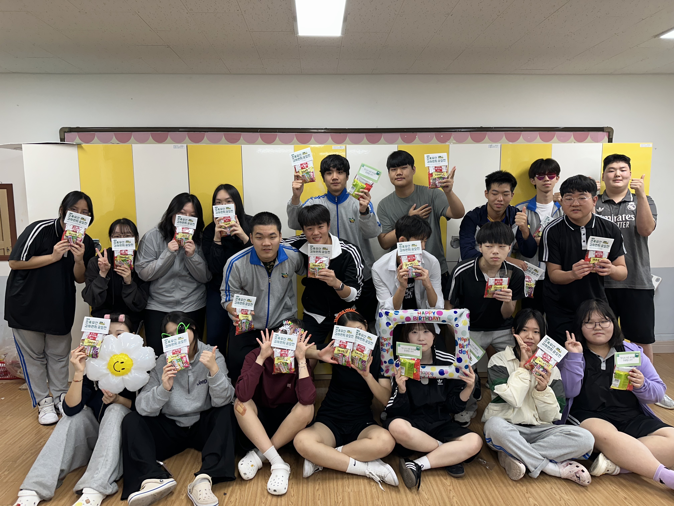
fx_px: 467
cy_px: 253
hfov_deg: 71.6
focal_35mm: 24
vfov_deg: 56.8
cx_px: 337
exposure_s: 1/120
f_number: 1.78
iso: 125
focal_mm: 6.86
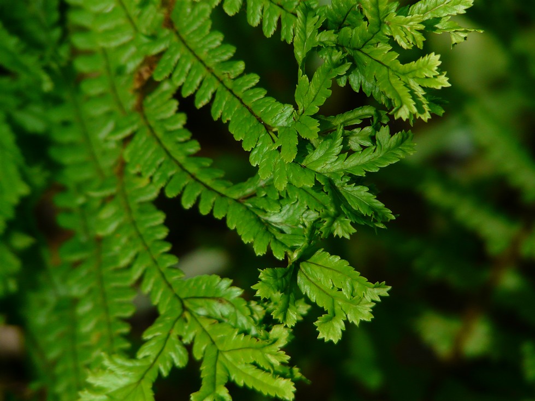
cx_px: 268
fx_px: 6830
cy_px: 200
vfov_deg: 3.4
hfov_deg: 4.5
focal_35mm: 442
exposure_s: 1/160
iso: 100
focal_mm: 72.6
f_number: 4
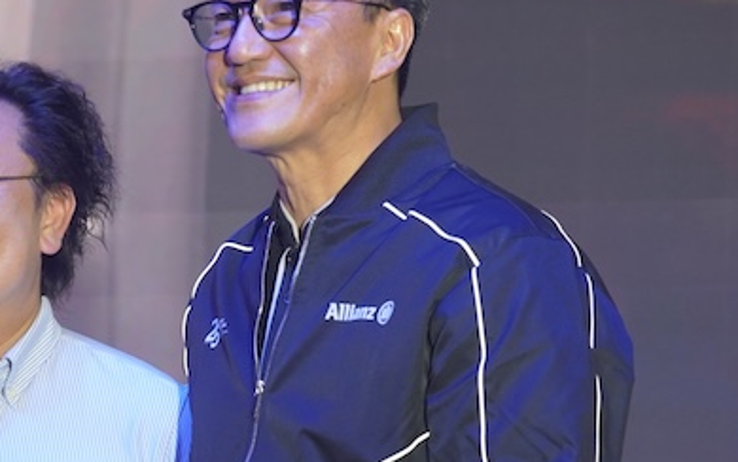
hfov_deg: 5.3
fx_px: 7887
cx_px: 55
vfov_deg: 3.4
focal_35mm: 392
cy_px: 344
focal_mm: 150
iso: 1000
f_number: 3.5
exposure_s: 1/200
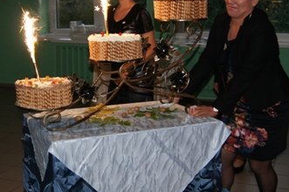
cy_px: 93
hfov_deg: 33.9
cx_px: 116
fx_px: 473
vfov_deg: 22.9
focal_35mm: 59
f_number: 4
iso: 400
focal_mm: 20
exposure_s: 1/60
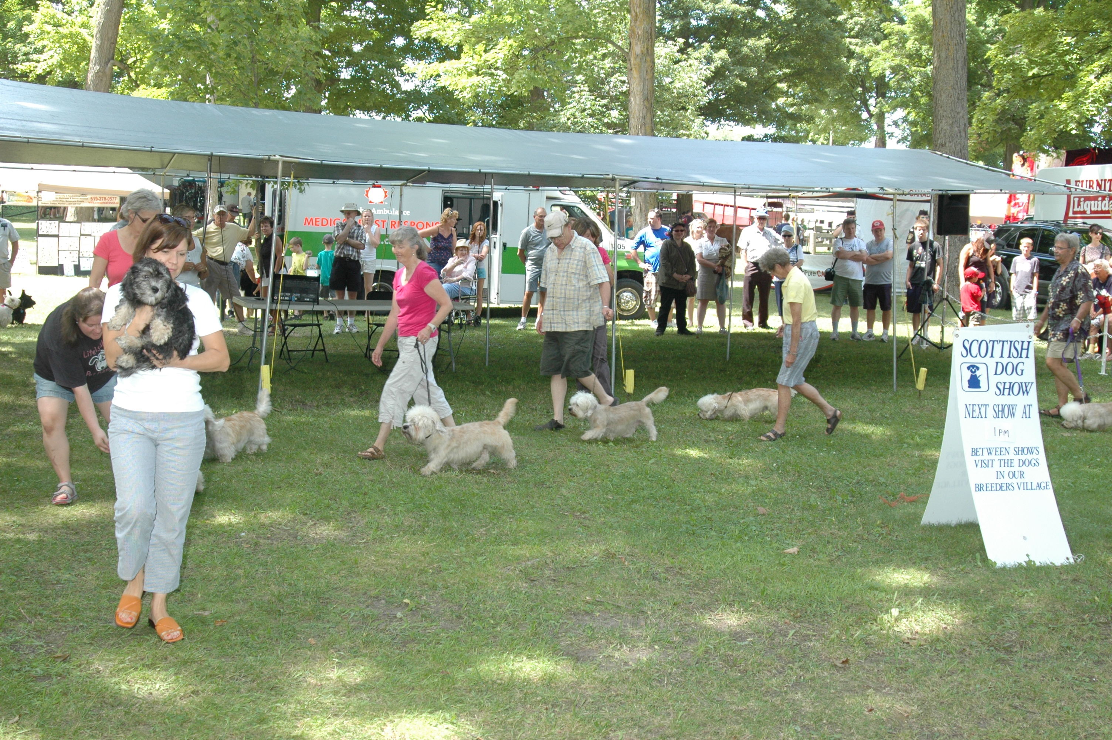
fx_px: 1296
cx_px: 556
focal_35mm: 42
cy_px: 370
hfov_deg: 46.4
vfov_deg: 31.8
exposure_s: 1/125
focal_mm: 28
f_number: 5.6
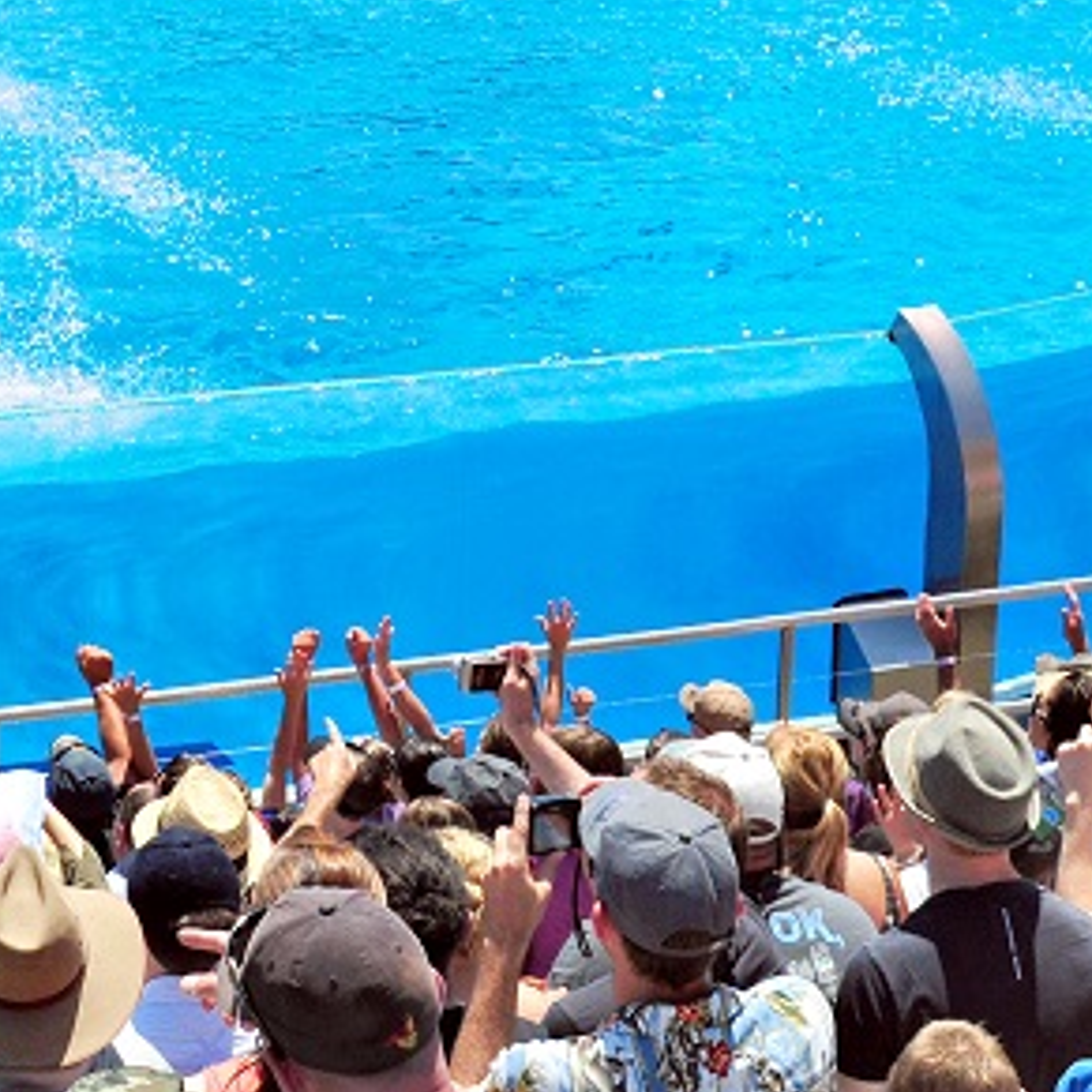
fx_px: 3747
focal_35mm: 105
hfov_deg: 16.4
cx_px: 158
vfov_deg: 16.2
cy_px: 0
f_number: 8
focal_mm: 24
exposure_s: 1/1250
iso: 400
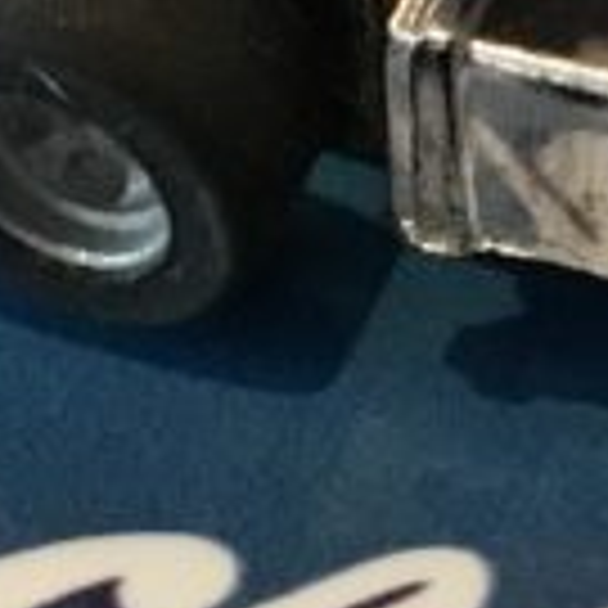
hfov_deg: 8.3
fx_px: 4133
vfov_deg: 8.4
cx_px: 680
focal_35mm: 208
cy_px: 104
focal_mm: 3.3
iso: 200
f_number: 2.4
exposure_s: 1/17
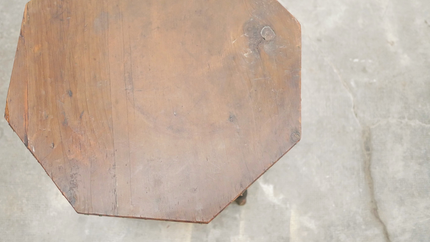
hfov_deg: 42.0
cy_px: 78
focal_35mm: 49
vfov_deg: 24.3
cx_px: 190
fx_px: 559
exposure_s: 1/50
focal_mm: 20
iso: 3200
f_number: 1.7
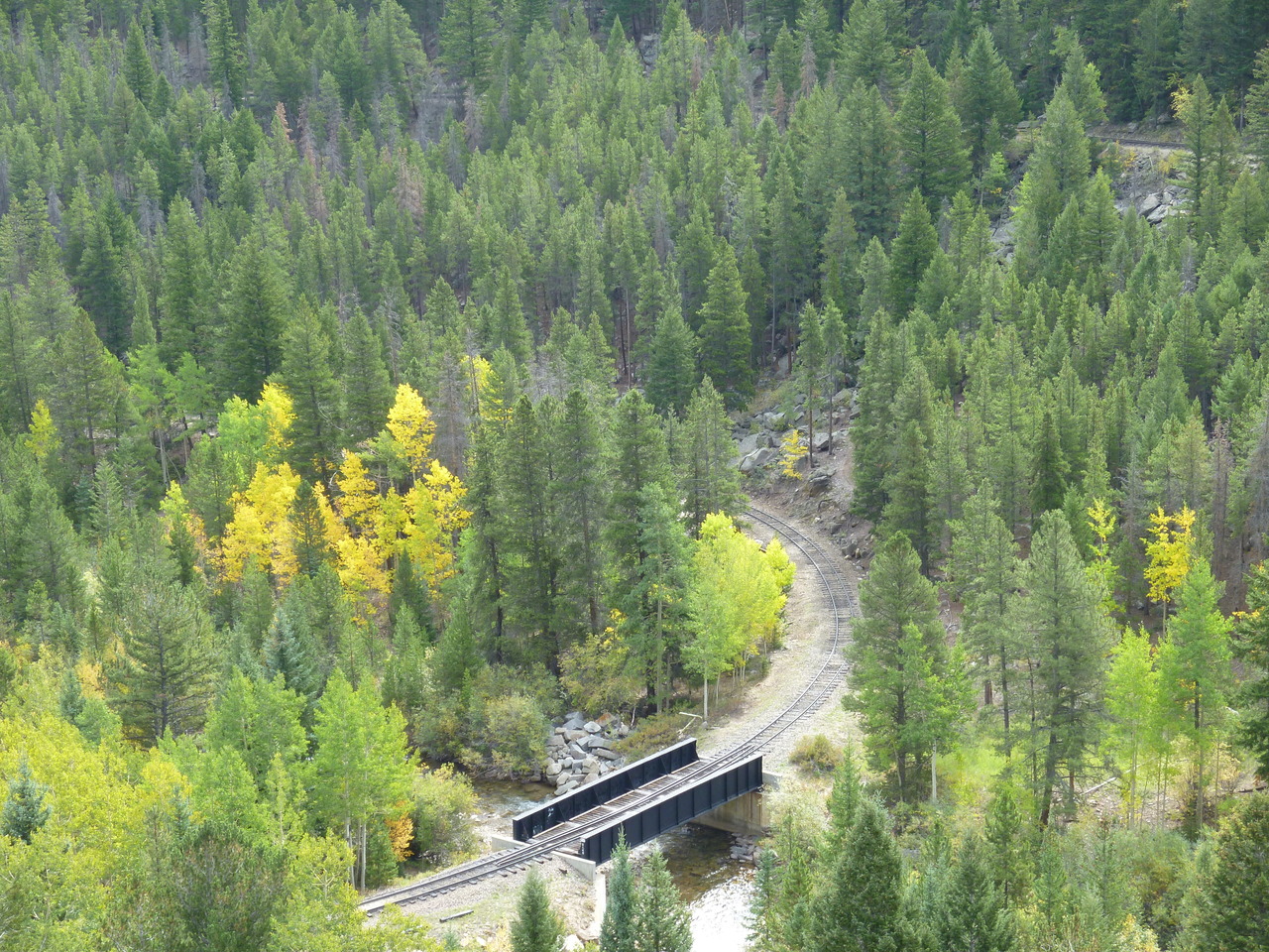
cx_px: 634
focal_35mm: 76
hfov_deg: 25.7
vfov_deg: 19.4
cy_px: 476
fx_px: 2786
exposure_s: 1/50
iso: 125
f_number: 4.9
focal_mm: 13.6
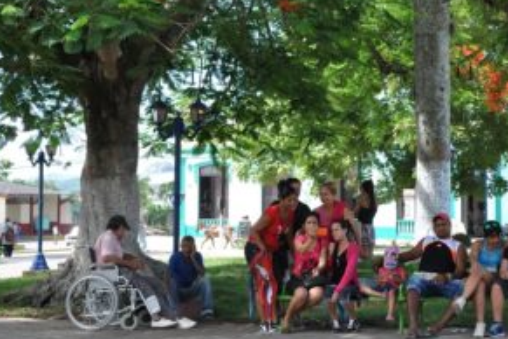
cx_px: 309
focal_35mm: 84
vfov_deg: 16.3
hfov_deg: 24.1
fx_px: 1185
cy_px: 138
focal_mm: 40
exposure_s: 1/400
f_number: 6.3
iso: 400
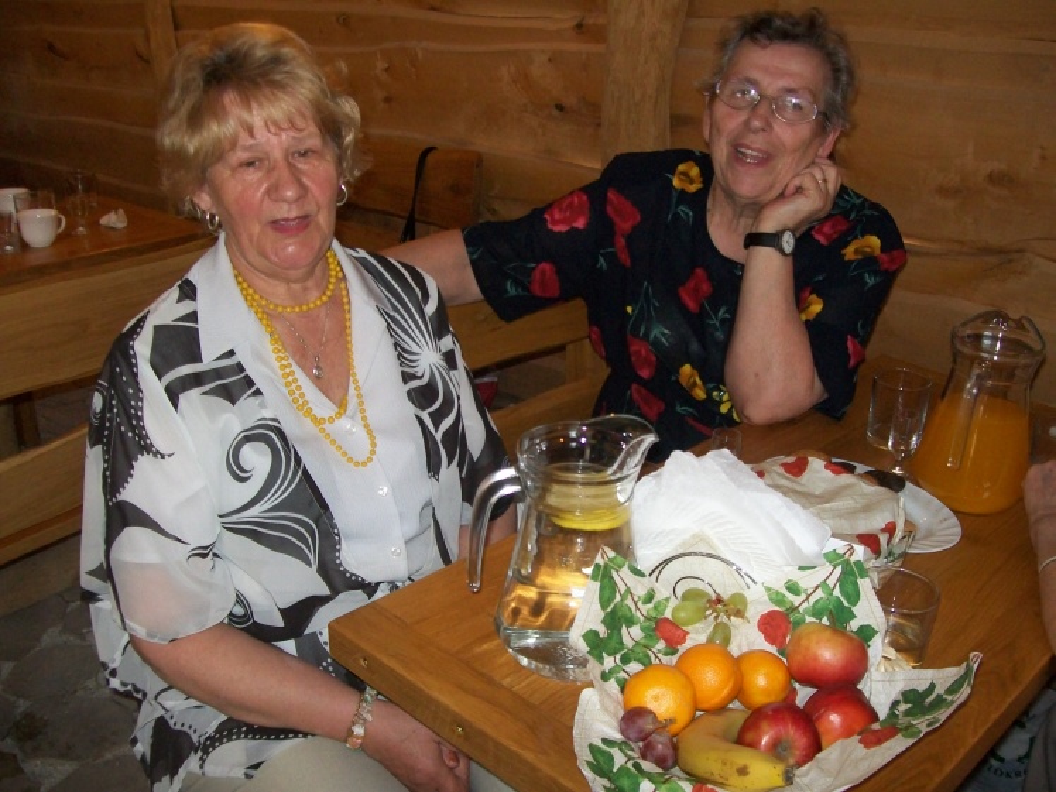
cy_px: 396
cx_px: 528
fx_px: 1098
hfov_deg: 51.4
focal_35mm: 36
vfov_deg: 39.7
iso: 160
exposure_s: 1/30
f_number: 2.7
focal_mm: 6
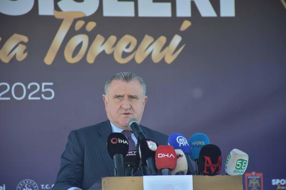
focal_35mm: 210
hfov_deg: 9.8
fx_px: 1668
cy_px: 95
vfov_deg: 6.5
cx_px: 143
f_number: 5.6
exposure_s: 1/400
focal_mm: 140
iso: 800
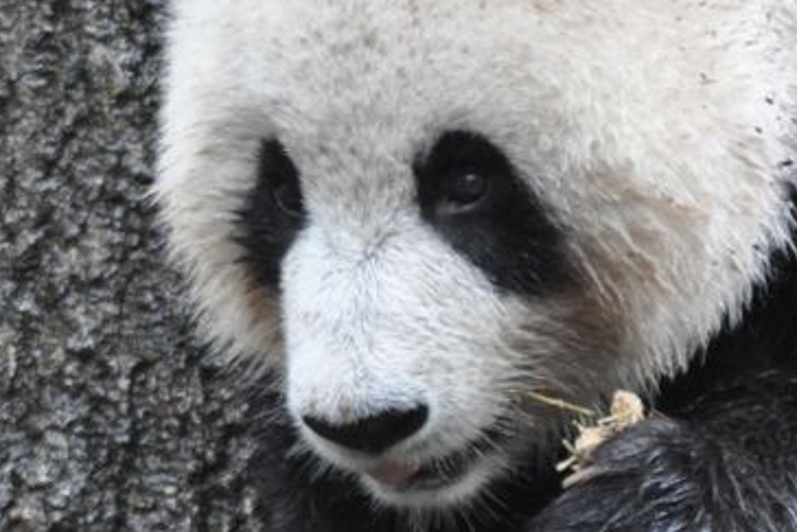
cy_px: 201
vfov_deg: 1.1
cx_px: 563
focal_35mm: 1265
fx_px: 28015
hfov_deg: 1.6
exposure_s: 1/400
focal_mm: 300
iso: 1600
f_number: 5.6
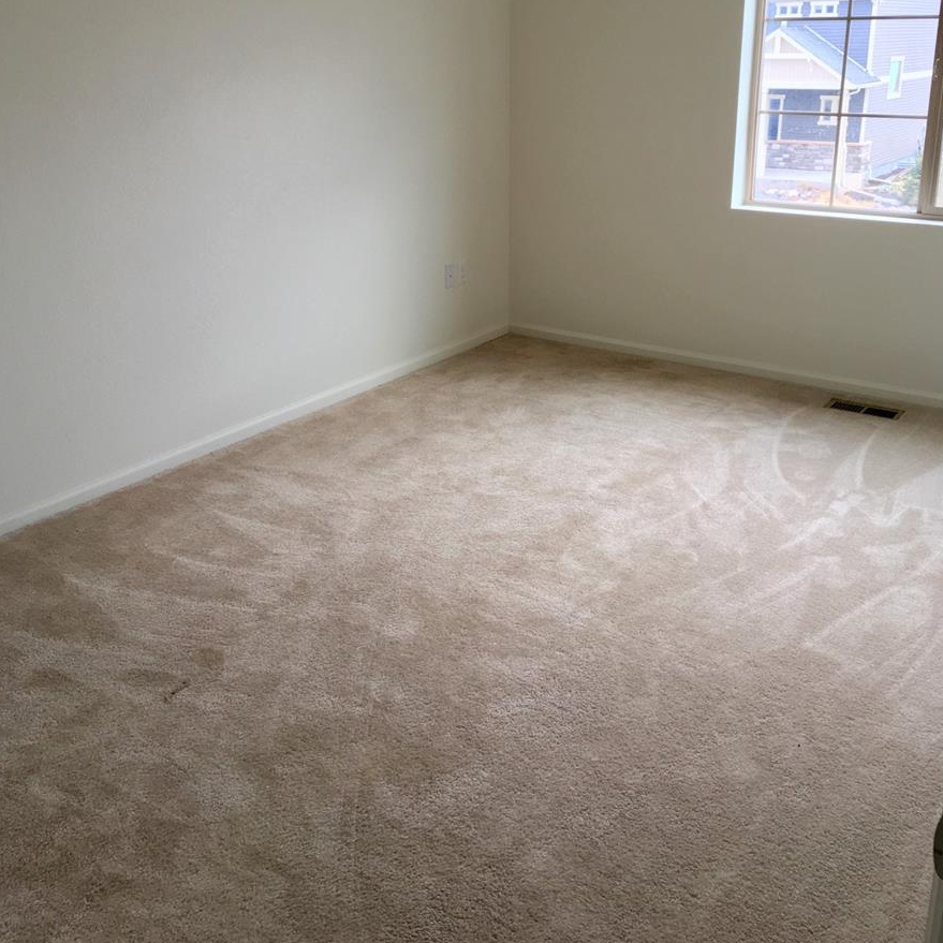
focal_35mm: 35
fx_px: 1079
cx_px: 472
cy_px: 348
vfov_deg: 46.8
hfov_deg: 47.2
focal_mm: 4.15
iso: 40
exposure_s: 1/120
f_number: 2.2
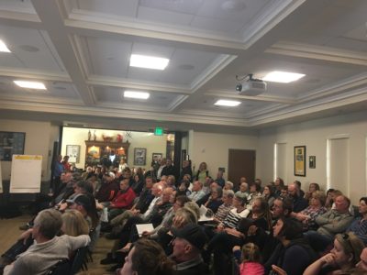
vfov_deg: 48.2
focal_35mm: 29
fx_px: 307
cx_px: 184
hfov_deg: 61.7
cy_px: 138
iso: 80
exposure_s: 1/10
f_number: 2.2
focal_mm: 4.15
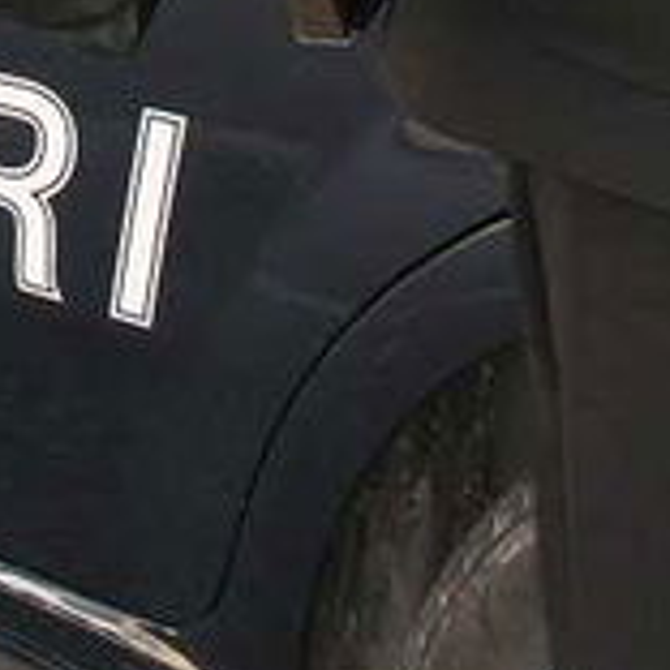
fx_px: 2606
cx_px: -279
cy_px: -120
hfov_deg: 13.9
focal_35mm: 119
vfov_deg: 14.2
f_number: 5.6
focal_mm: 8.9
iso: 50
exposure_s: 1/15
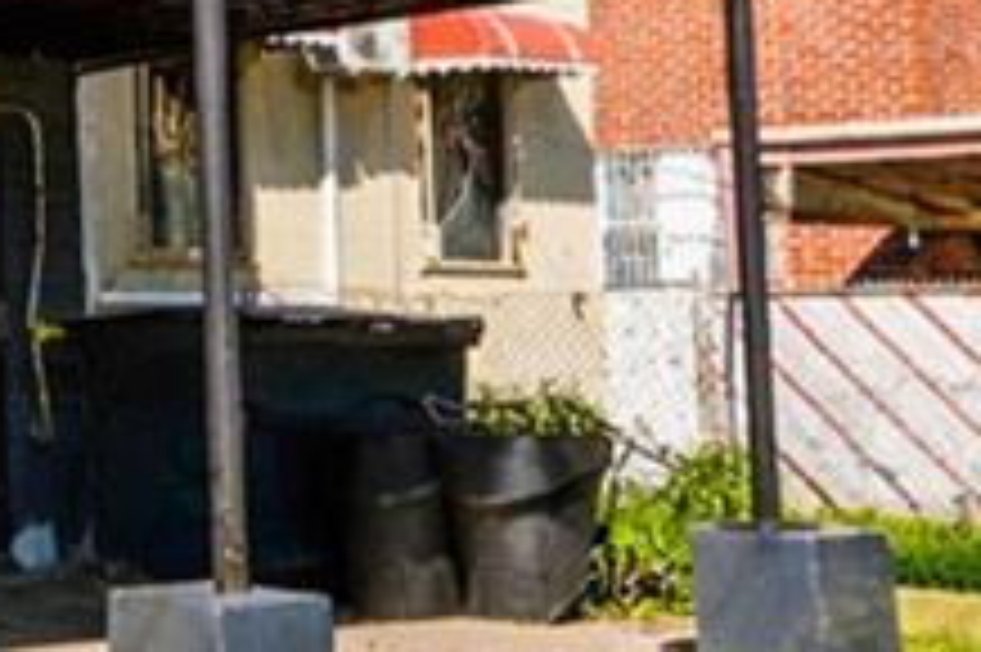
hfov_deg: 20.3
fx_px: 2178
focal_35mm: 80
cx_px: -639
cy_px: 63
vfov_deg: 16.8
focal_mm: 17
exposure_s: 1/160
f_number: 10
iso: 100
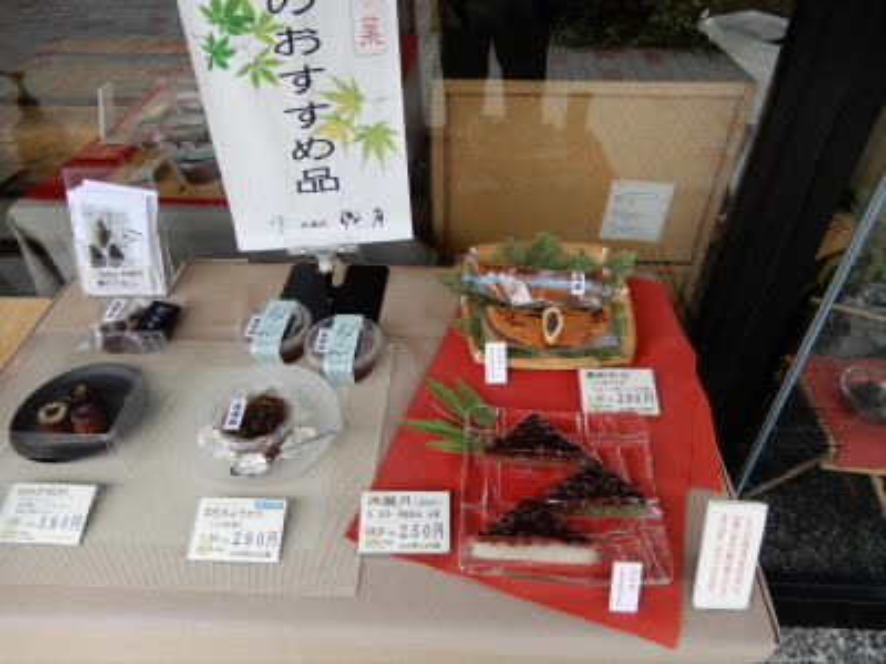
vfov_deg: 56.8
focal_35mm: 24
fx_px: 614
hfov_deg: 71.6
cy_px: 332
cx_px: 443
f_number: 3.4
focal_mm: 4.3
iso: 80
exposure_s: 1/125
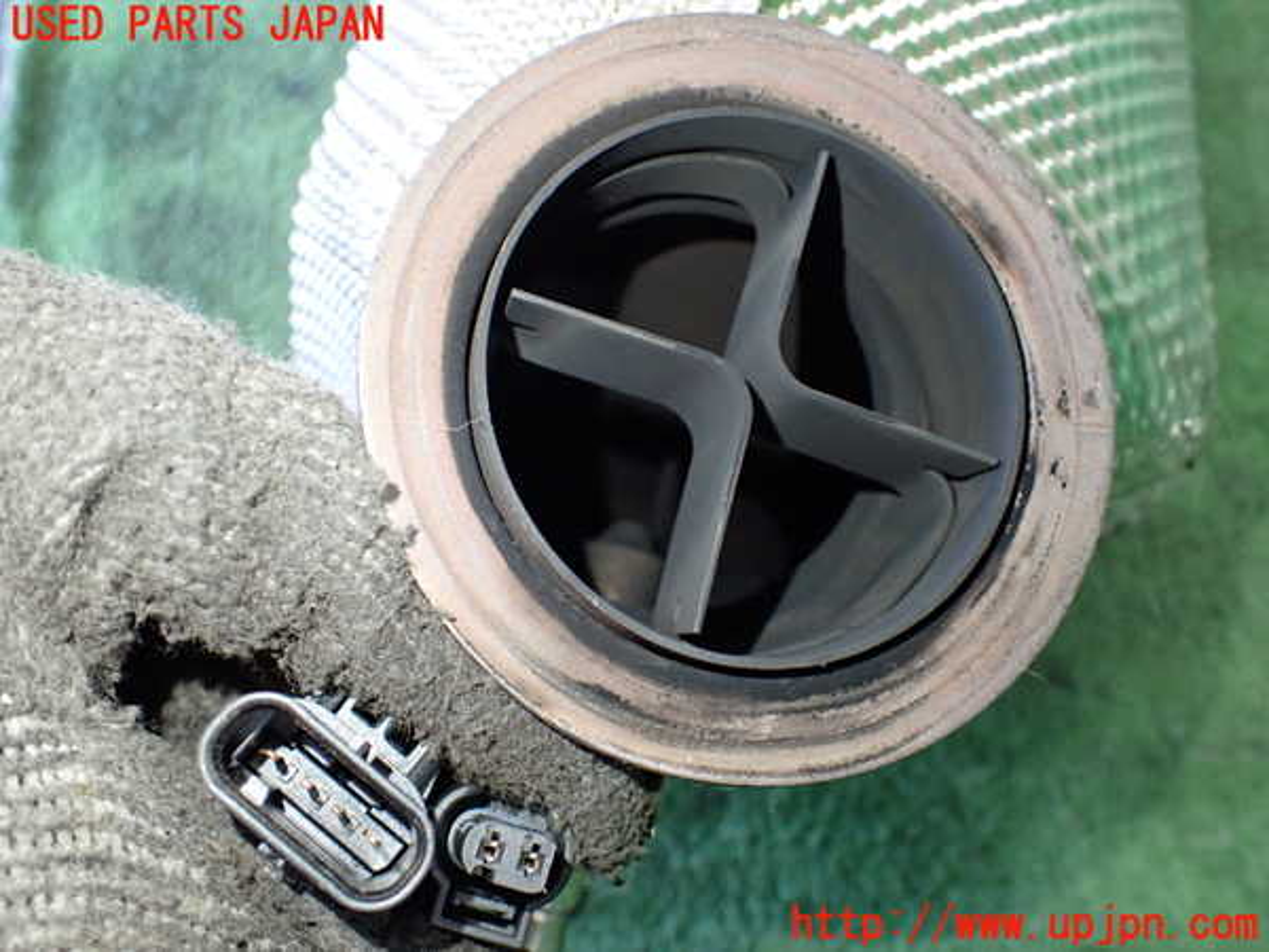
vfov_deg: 46.8
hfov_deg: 60.0
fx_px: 1100
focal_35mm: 30
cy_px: 476
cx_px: 634
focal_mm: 5.4
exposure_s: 1/40
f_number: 2.3
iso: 800
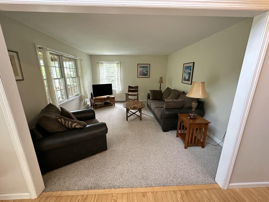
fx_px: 109
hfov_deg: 102.1
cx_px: 134
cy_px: 101
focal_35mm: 14
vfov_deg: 85.7
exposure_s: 1/60
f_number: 2.2
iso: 500
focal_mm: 2.22
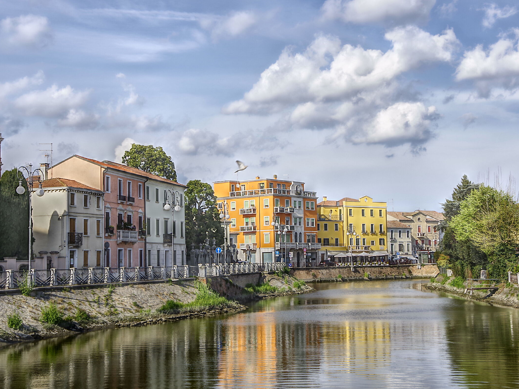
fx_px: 885
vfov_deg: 24.8
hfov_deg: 32.7
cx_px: 254
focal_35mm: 59
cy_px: 194
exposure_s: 1/250
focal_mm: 36
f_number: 6.3
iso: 100
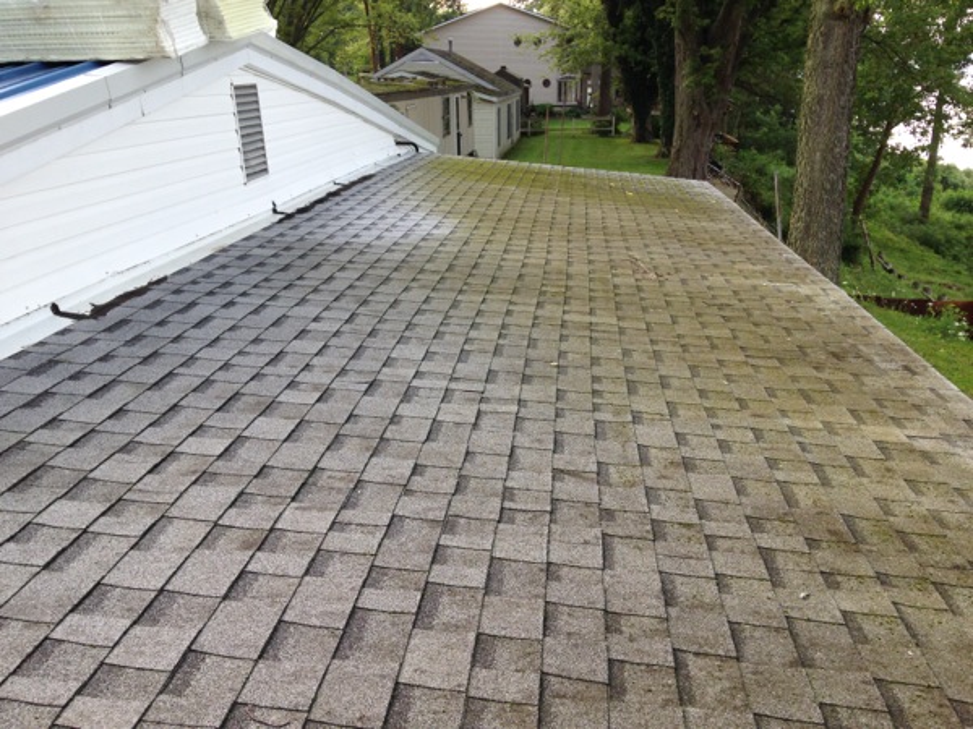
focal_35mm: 33
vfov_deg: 42.9
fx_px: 928
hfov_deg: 55.4
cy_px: 364
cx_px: 486
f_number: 2.4
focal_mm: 4.12
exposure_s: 1/139
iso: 50
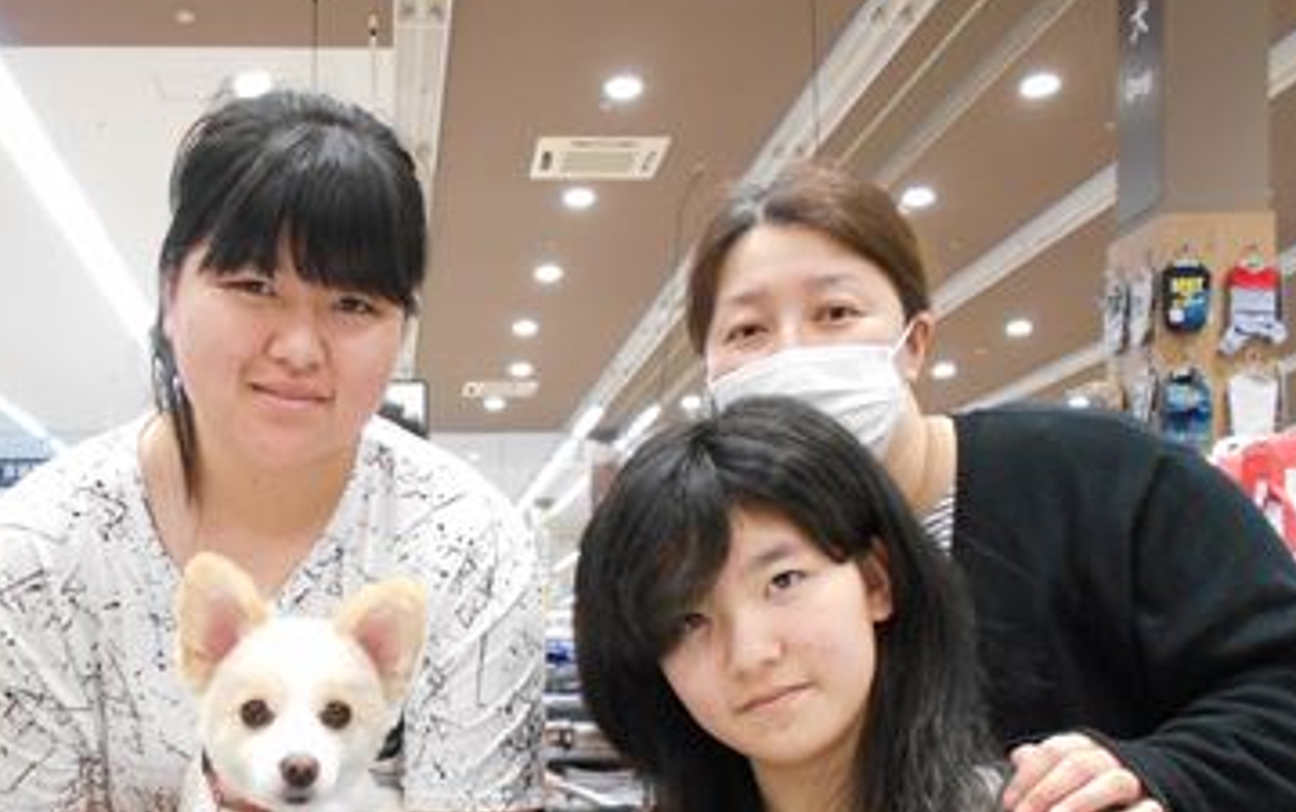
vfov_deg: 27.2
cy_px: 704
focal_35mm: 46
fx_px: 1626
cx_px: 412
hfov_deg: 42.7
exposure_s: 1/30
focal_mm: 4.6
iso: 360
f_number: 3.2
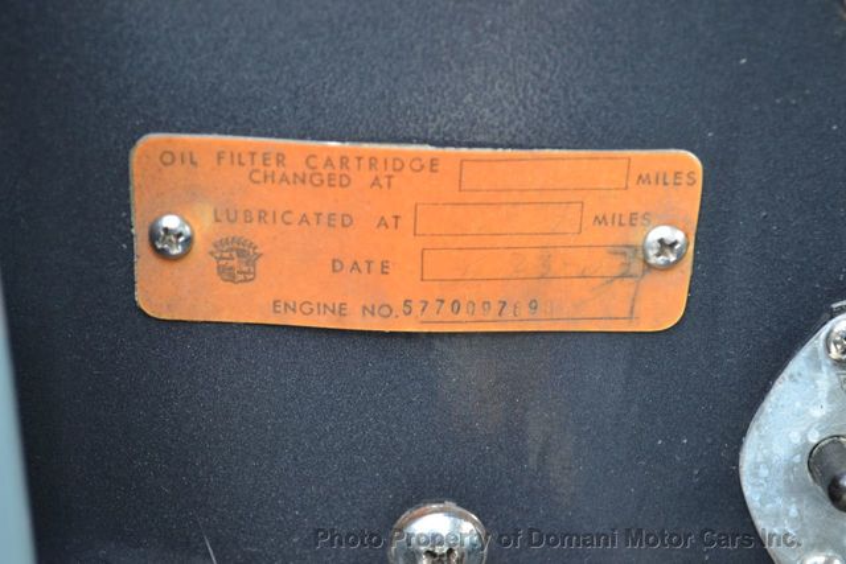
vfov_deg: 22.6
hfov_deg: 33.4
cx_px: 423
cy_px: 282
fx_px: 1410
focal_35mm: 60
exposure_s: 1/40
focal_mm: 40
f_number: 5.3
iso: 800
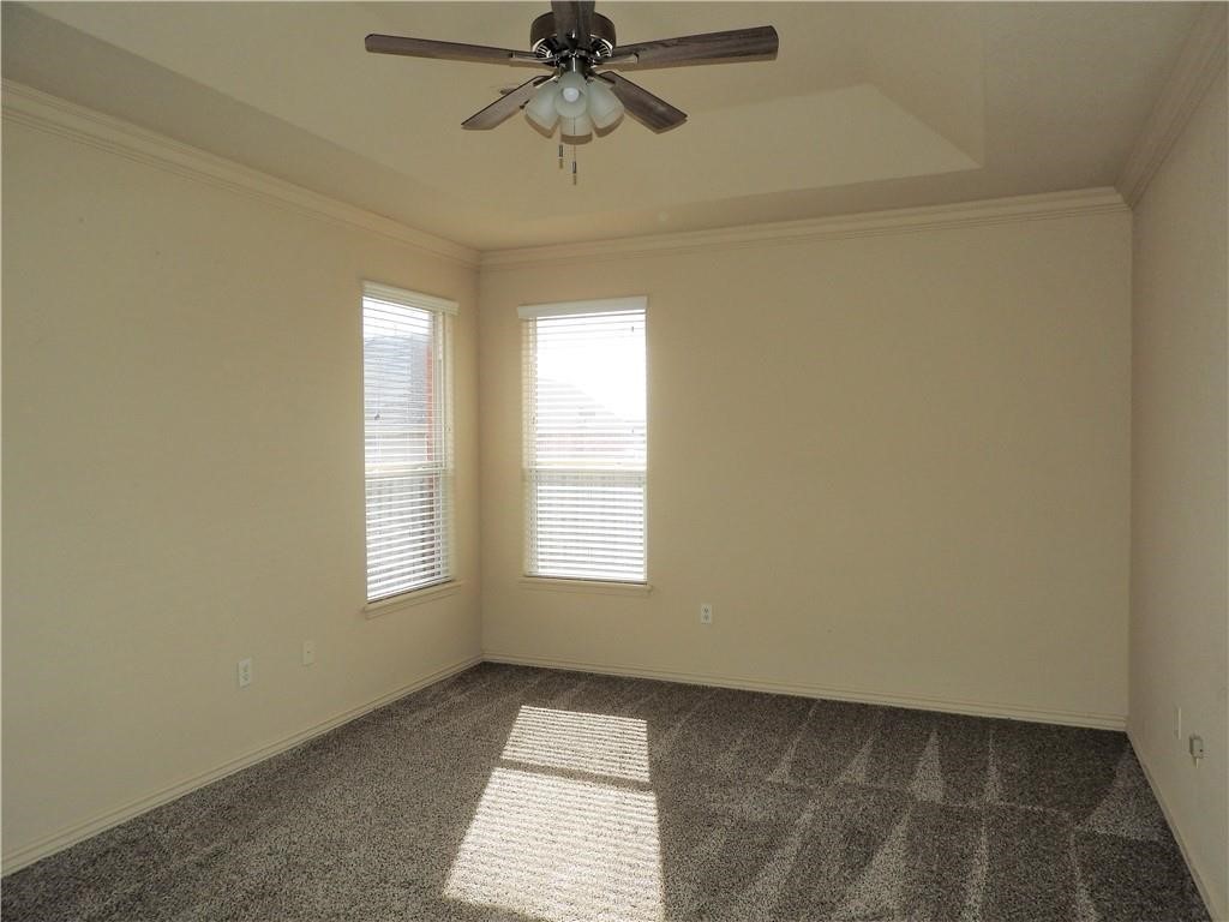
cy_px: 461
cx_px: 614
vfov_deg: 56.8
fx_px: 852
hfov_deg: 71.6
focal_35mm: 24
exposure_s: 1/500
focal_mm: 4.3
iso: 100
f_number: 3.3
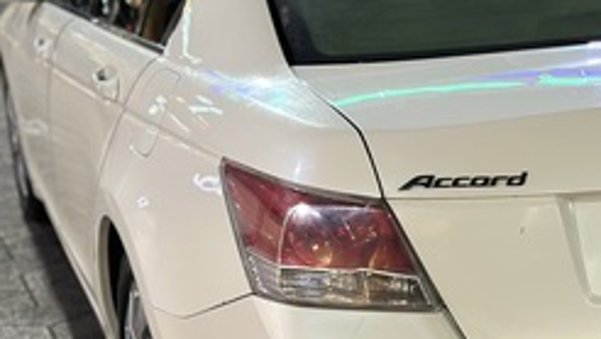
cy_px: 235
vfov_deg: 12.5
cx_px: 490
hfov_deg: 21.7
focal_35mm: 97
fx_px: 1547
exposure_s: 1/60
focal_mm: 6.86
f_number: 1.78
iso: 250
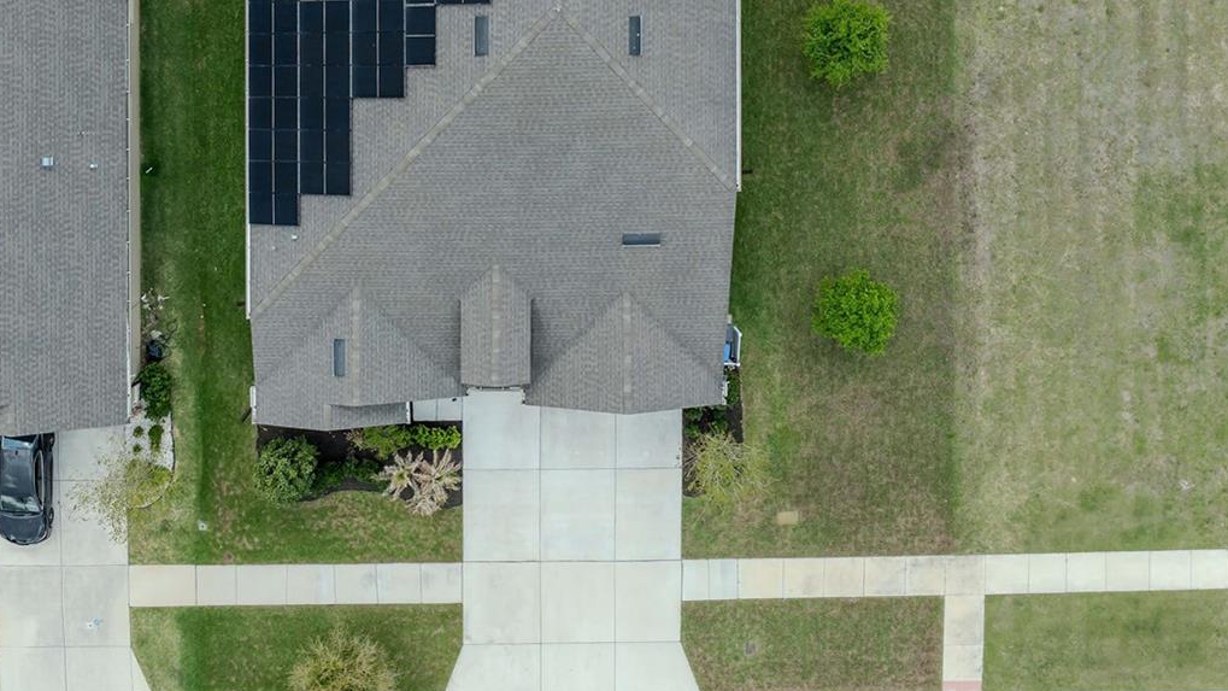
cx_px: 512
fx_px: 1335
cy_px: 104
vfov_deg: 28.2
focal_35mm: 41
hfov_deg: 49.2
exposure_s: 1/1000
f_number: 2.8
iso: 110
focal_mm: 12.29
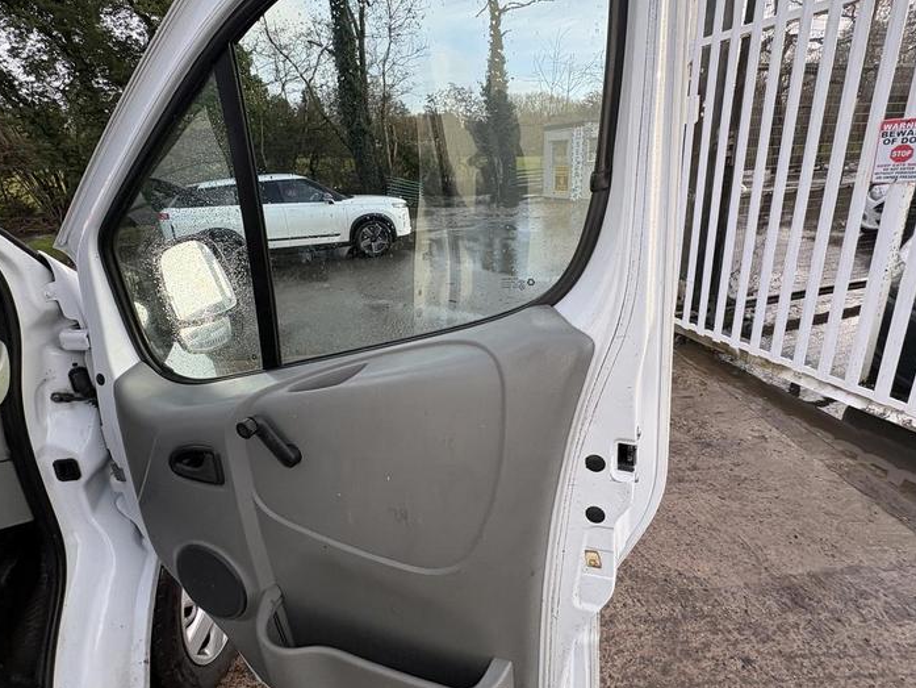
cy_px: 313
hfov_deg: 87.7
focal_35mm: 18
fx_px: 476
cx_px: 446
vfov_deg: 71.5
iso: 40
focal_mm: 2.22
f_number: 2.2
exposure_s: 1/235
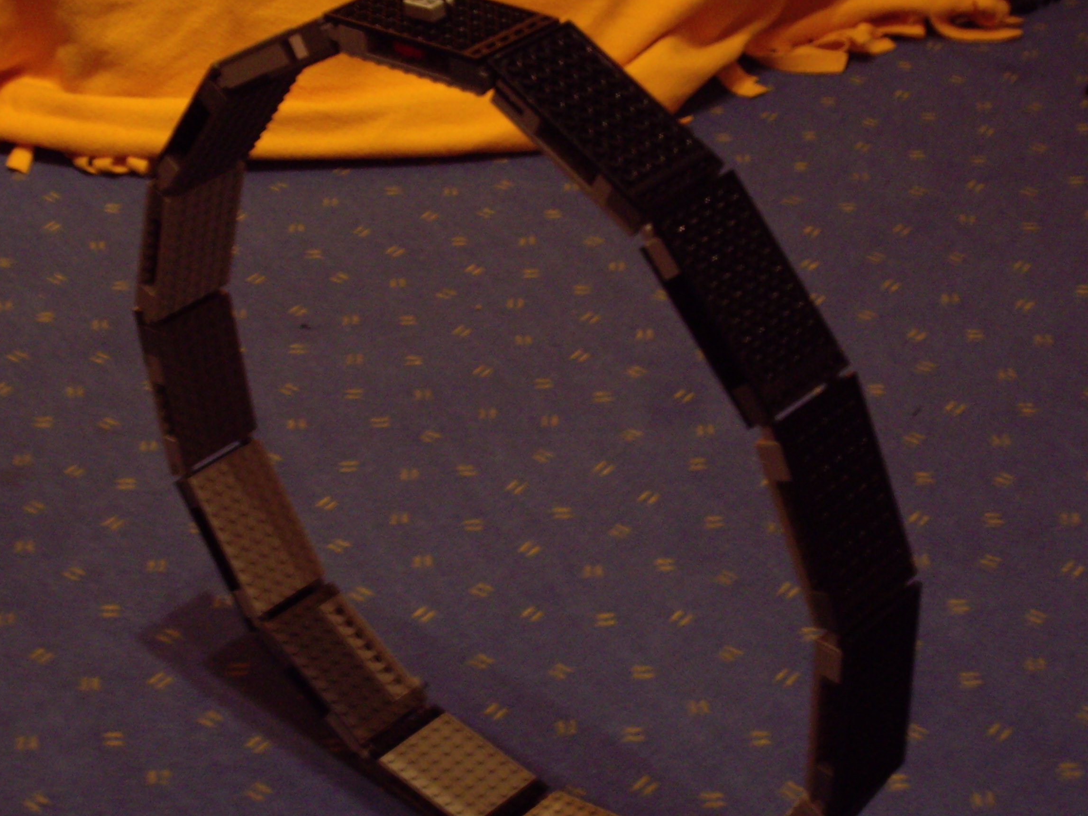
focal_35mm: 81
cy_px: 414
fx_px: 2546
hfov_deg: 24.1
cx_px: 504
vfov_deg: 18.2
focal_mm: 10.7
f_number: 3.6
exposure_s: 1/4
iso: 200
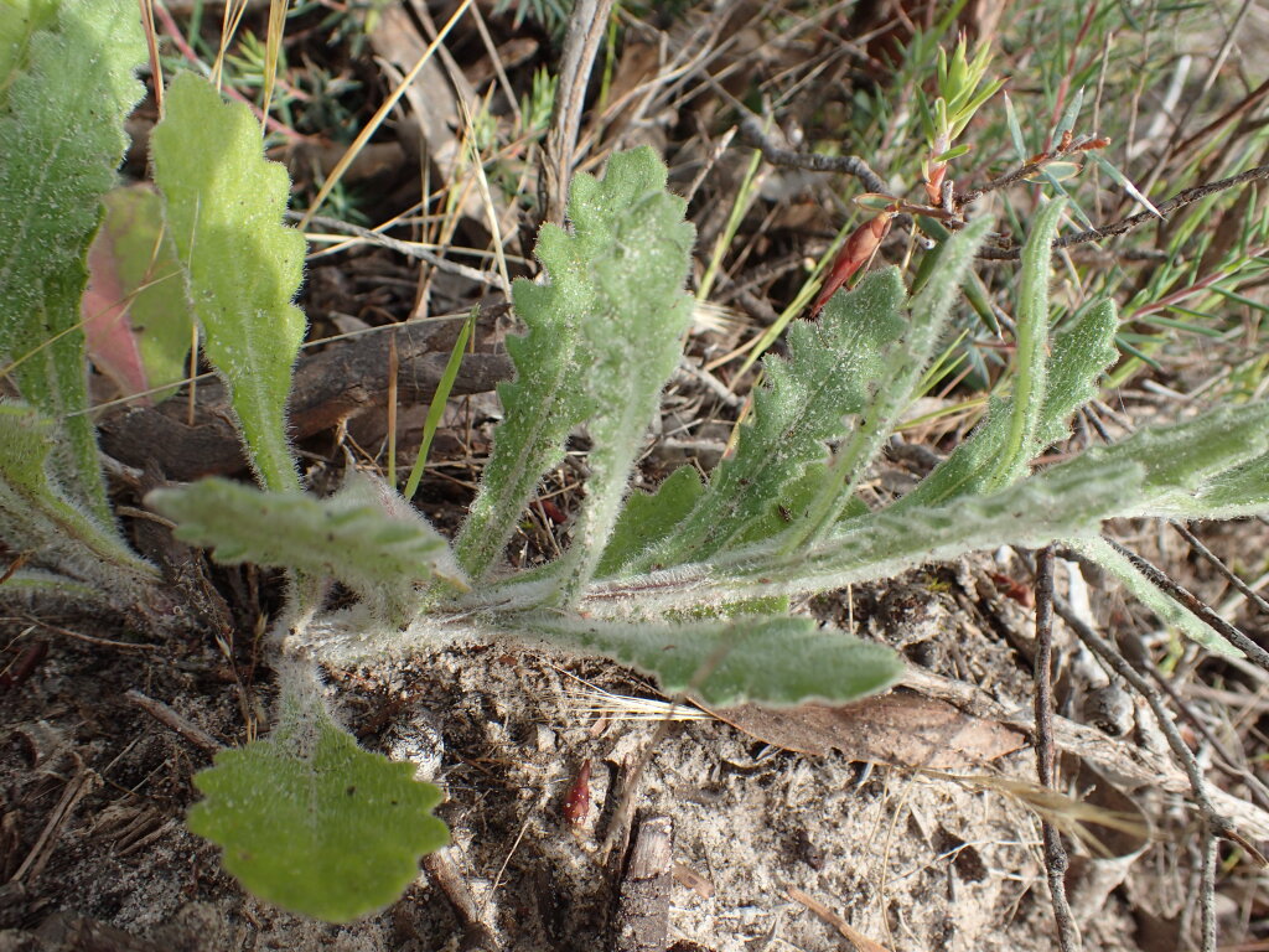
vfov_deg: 46.8
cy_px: 476
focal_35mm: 30
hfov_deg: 60.0
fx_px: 1100
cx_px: 634
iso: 100
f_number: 3.2
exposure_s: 1/250
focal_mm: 5.5
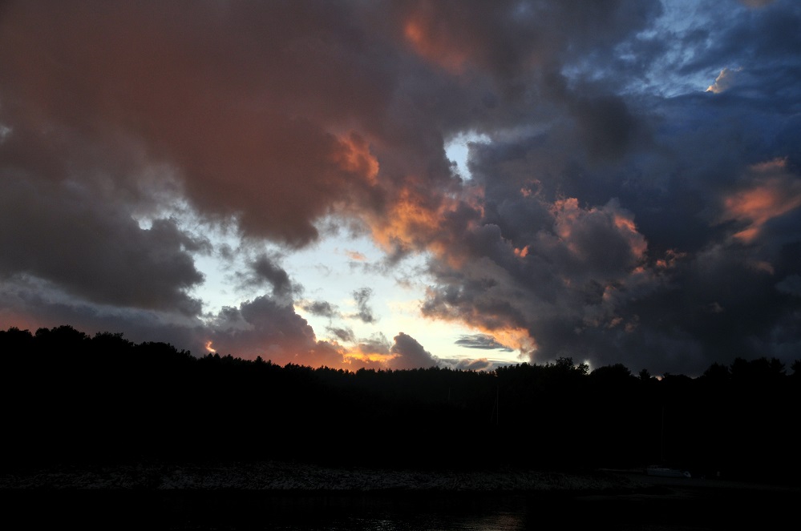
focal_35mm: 44
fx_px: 966
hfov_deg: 45.0
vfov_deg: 30.8
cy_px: 266
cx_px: 400
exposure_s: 1/500
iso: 250
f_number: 6.3
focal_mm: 29
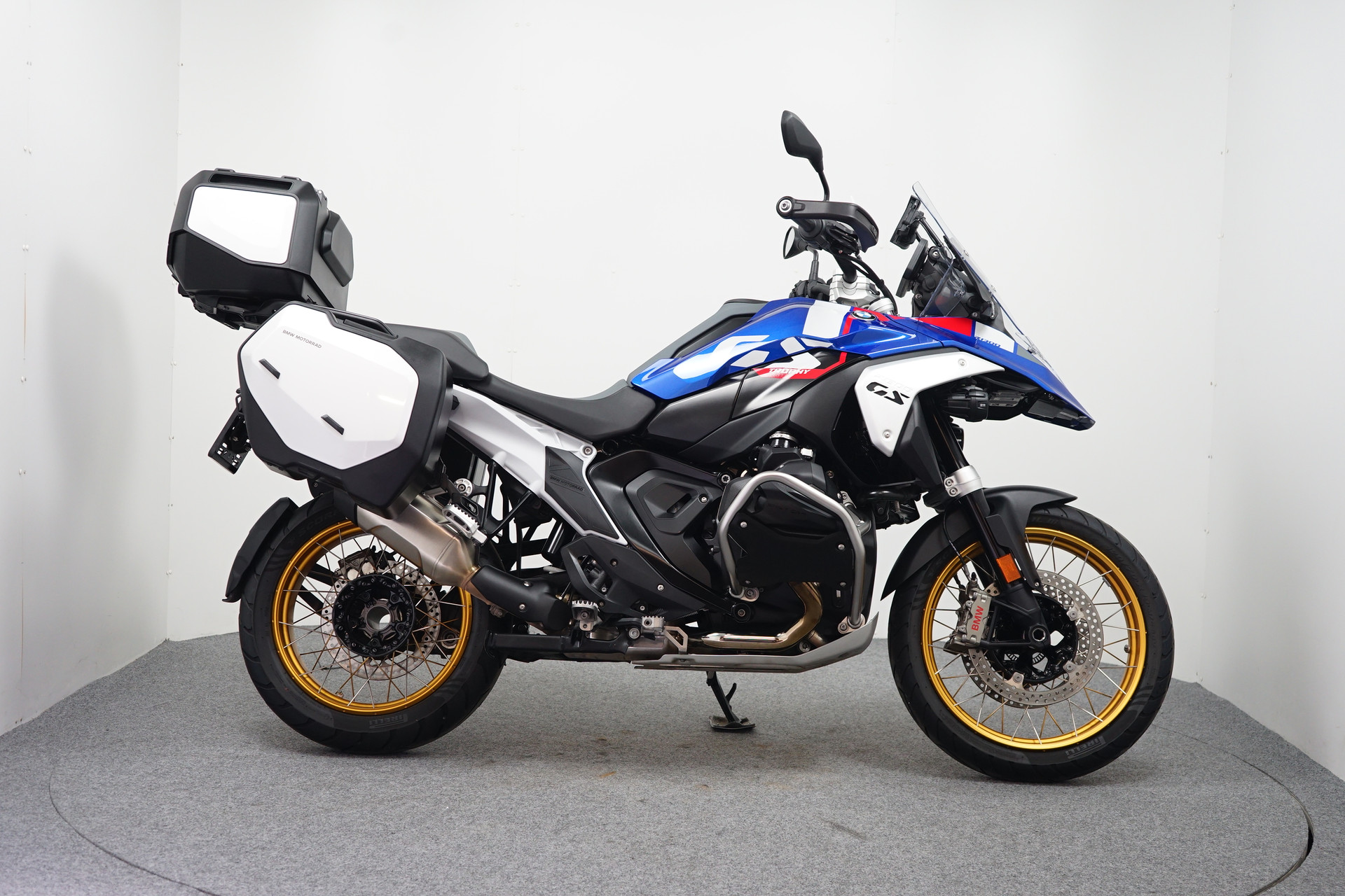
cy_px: 448
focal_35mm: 47
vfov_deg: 28.6
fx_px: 1756
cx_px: 672
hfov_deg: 41.9
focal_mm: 47
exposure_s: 1/60
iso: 800
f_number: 4.5
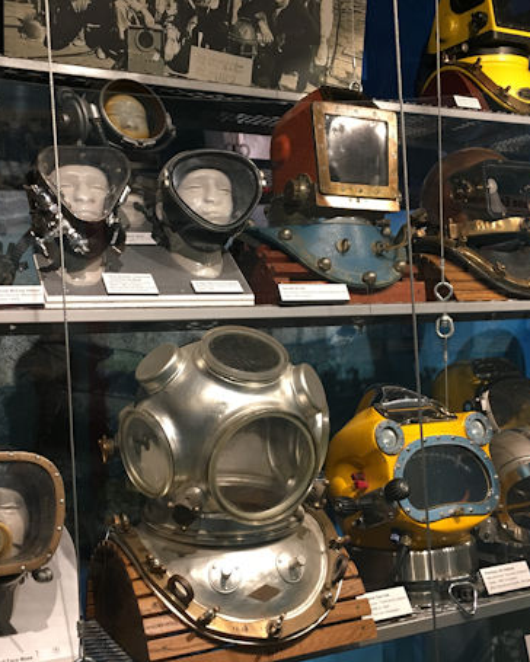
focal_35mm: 38
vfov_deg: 47.9
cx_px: 250
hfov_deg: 39.1
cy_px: 332
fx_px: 745
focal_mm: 4.15
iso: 125
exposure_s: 1/30
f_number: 2.2
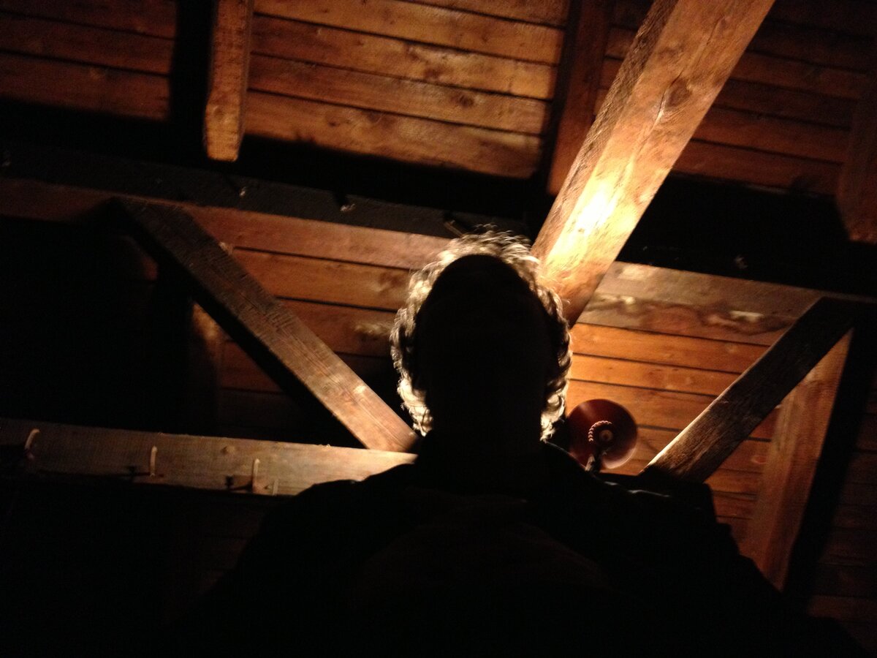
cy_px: 329
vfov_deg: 40.7
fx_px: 887
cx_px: 438
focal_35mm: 35
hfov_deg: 52.6
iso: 400
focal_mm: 4.28
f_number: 2.4
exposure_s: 1/15
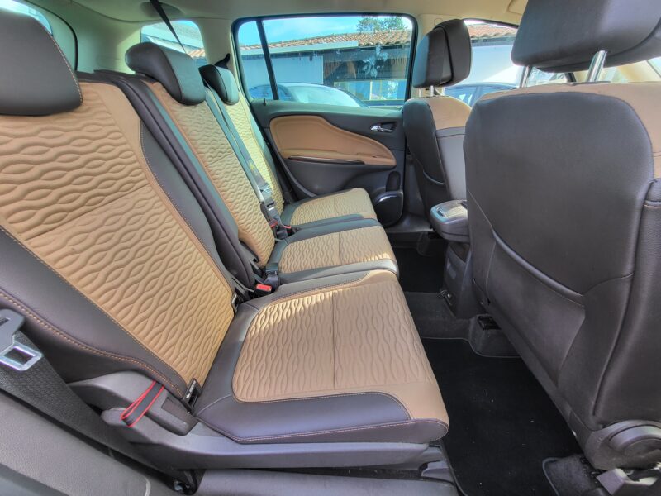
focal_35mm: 13
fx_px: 248
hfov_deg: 106.2
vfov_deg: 89.9
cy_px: 248
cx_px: 330
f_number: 2.2
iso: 40
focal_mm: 1.74
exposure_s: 1/50
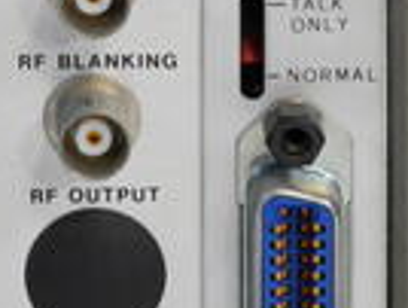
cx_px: -15
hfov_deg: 2.4
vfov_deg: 1.8
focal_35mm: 835
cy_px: 247
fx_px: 9859
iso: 400
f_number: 14
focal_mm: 140
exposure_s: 1/3.2
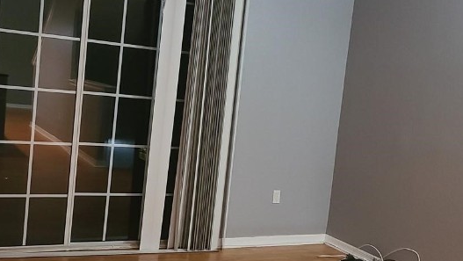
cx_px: 264
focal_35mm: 55
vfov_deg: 21.9
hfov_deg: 37.8
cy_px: 134
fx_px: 676
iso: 640
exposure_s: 1/30
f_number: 1.8
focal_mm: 5.4
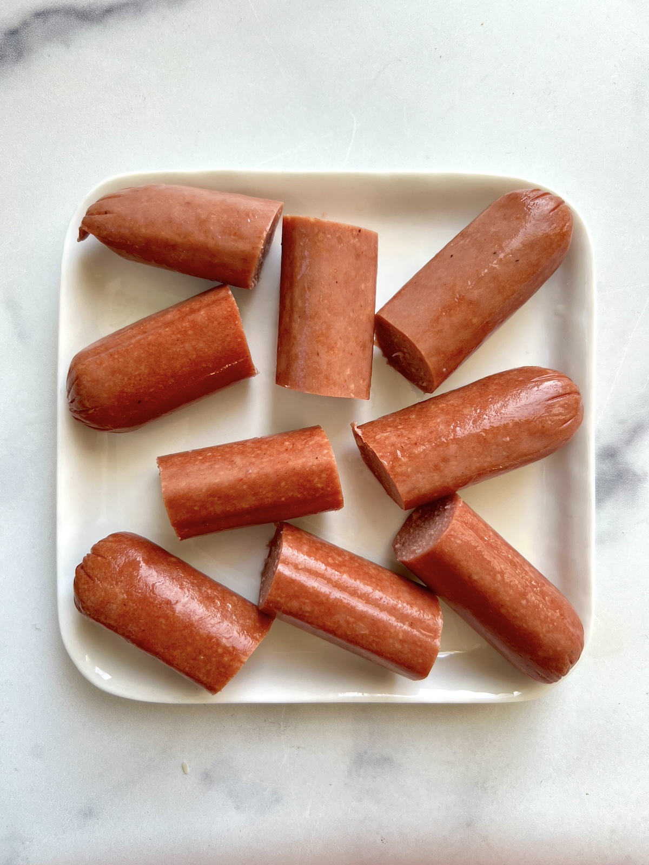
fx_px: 650
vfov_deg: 67.3
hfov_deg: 53.1
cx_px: 324
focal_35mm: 26
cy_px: 432
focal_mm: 5.7
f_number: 1.5
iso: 100
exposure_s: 1/121
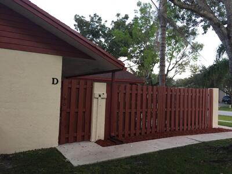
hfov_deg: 61.7
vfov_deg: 48.2
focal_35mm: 29
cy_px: 87
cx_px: 116
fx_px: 194
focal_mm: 4.15
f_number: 2.2
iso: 50
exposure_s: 1/120
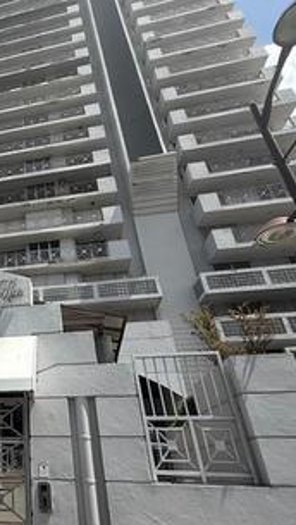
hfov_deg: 39.5
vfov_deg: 73.9
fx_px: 348
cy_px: 282
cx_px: -13
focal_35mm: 25
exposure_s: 1/2976
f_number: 2.2
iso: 50
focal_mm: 2.22
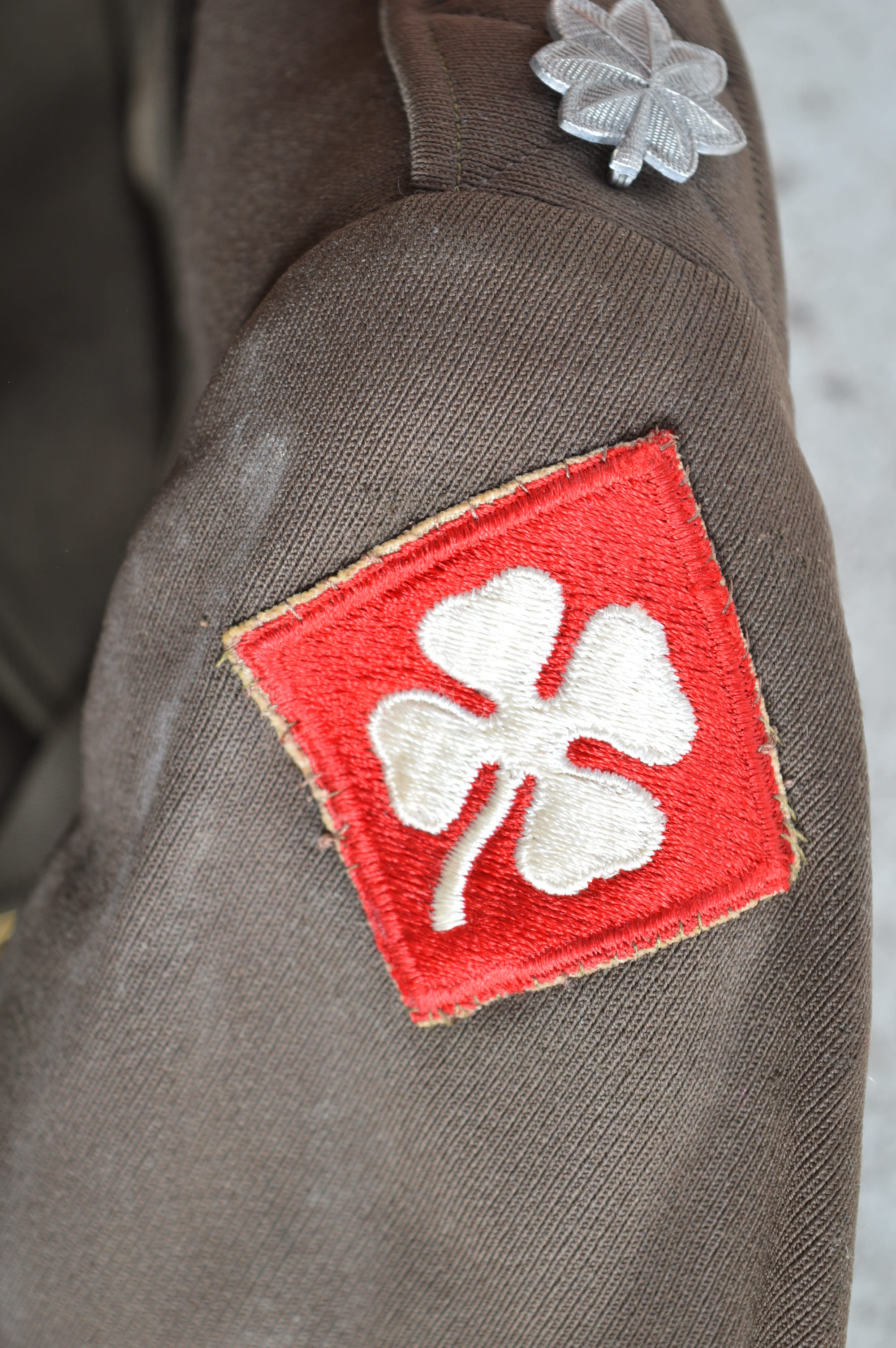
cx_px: 448
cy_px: 674
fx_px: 3085
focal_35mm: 82
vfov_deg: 24.6
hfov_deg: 16.5
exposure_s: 1/200
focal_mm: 55
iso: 100
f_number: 5.6
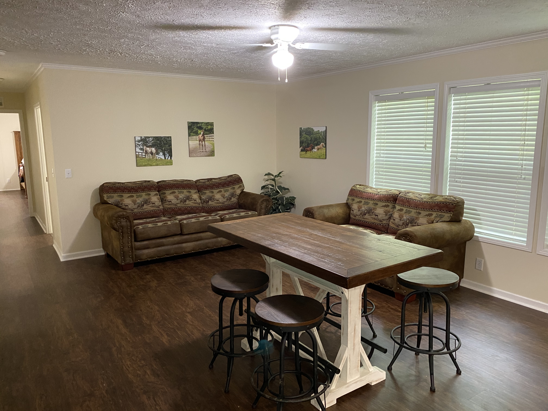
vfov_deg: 53.1
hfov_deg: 67.3
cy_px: 206
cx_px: 274
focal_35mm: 26
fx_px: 412
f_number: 1.8
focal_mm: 4.25
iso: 400
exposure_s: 1/40
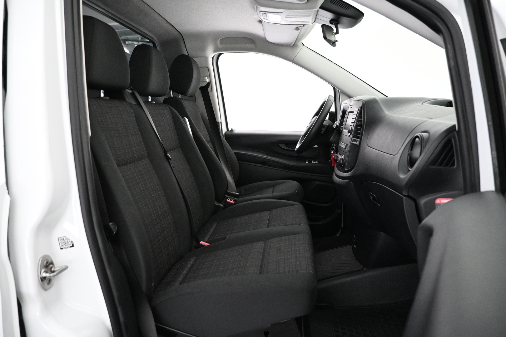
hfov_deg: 73.7
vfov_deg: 53.1
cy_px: 168
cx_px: 253
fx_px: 337
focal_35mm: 24
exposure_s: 1/60
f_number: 3.5
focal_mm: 16
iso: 3600
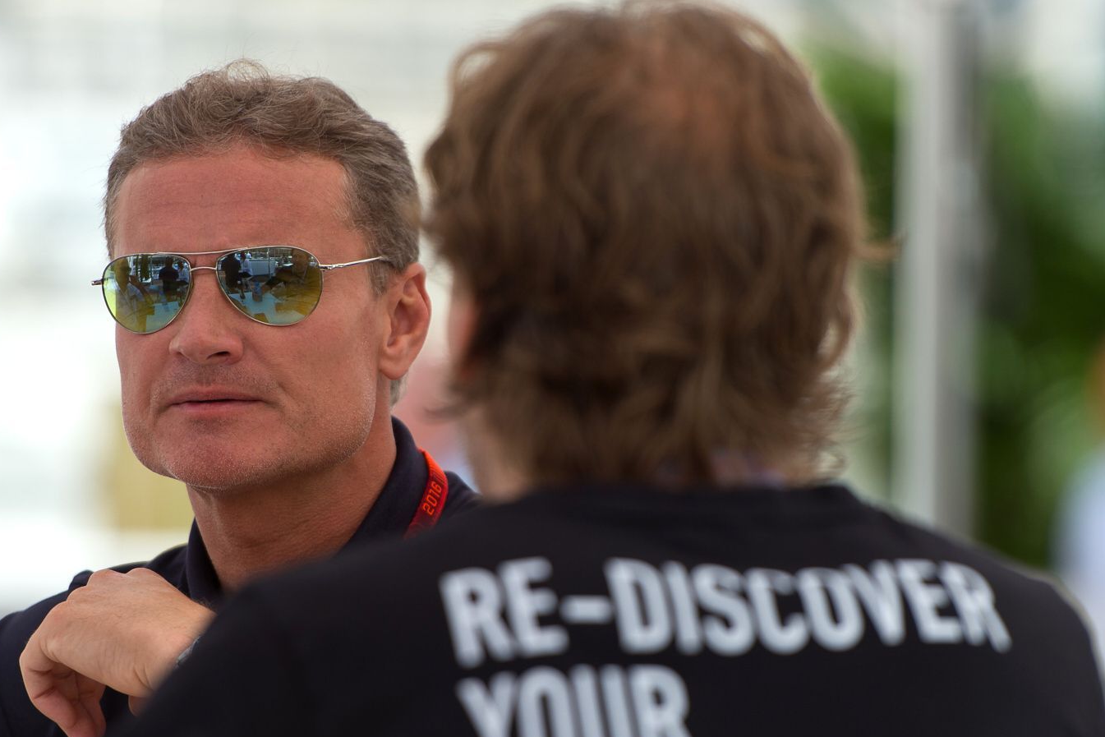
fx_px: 6845
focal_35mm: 223
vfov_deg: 6.2
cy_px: 371
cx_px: 526
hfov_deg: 9.2
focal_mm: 200
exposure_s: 1/1600
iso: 200
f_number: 2.8
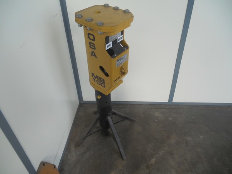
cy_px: 87
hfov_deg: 65.3
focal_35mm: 27
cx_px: 116
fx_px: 181
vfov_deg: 51.4
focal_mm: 4.9
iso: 80
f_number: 3.2
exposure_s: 1/320
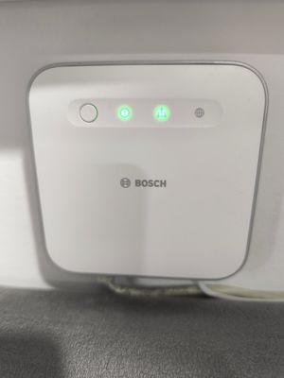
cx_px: 142
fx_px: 252
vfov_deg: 73.9
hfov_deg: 58.9
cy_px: 189
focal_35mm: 23
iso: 800
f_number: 1.6
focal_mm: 6.57
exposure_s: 1/50
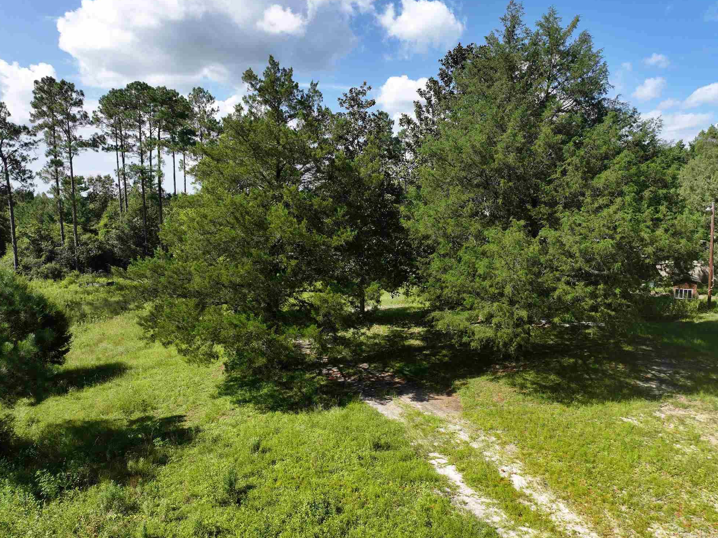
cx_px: 364
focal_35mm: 25
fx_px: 518
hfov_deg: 69.4
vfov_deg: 54.8
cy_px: 275
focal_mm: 12.29
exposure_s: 1/1600
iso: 100
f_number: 2.8
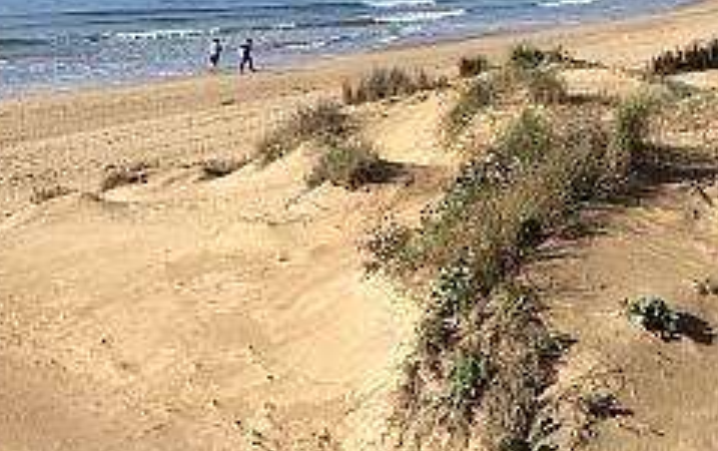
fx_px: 1195
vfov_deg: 21.2
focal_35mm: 61
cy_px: 108
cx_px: 380
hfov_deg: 33.4
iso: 32
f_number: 2.2
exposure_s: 1/2933
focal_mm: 4.15
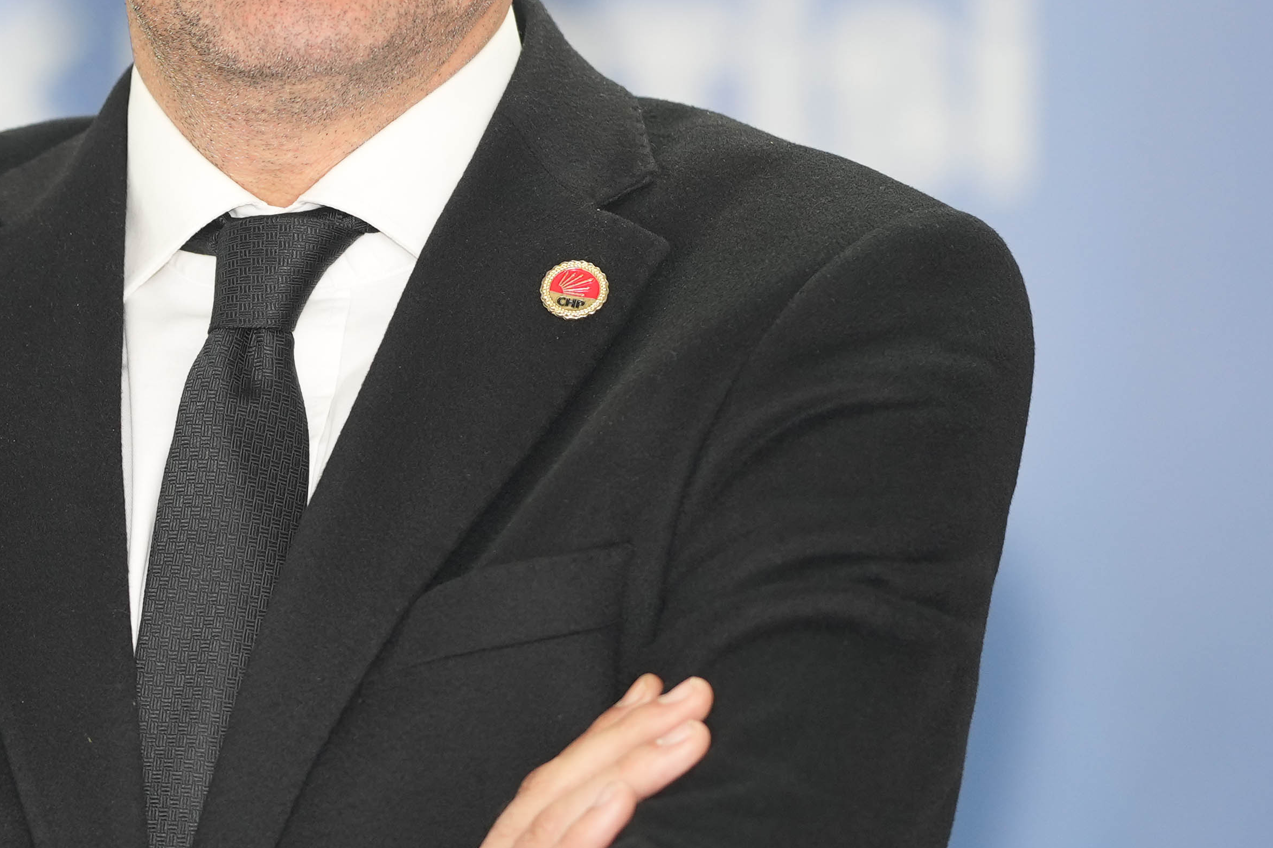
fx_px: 16936
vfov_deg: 2.9
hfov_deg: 4.3
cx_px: -442
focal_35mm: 479
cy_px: 410
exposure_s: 1/200
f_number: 2
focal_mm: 135
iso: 400
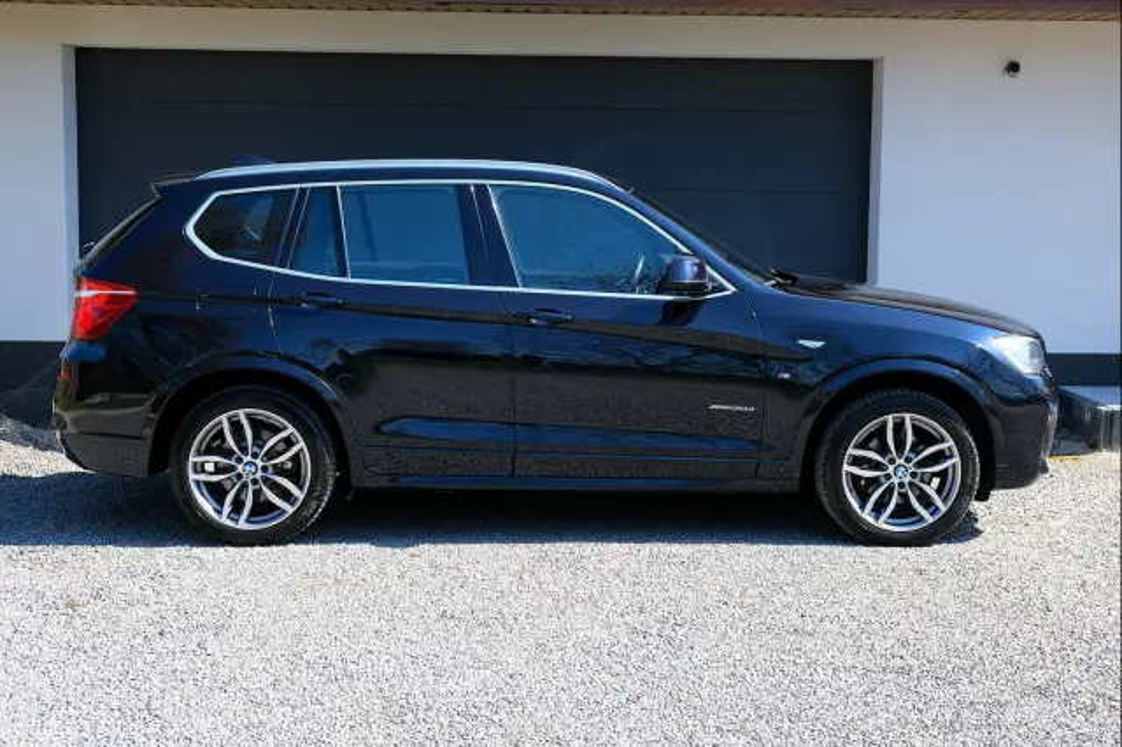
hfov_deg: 36.9
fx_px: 1682
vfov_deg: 25.0
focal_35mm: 54
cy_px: 374
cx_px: 561
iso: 320
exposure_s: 1/210
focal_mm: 35.8
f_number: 6.4
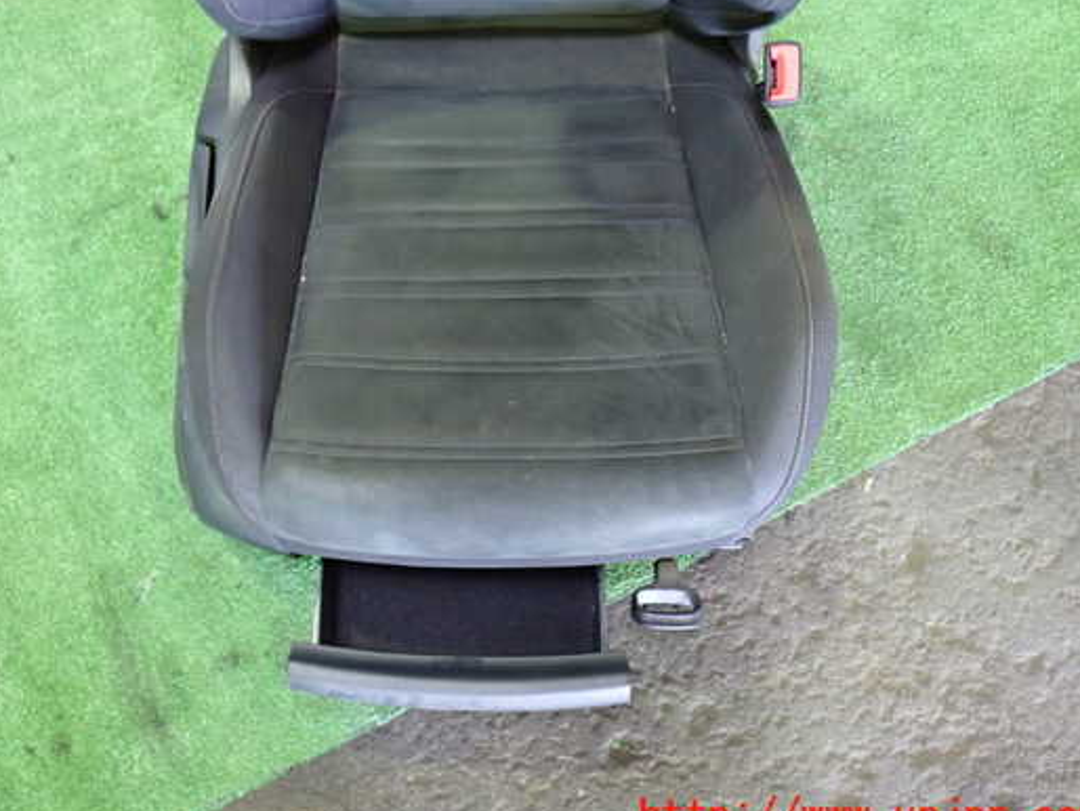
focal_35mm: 35
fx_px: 1092
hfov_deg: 52.5
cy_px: 372
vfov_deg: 40.7
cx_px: 483
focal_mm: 5.4
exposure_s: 1/30
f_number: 2.3
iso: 640
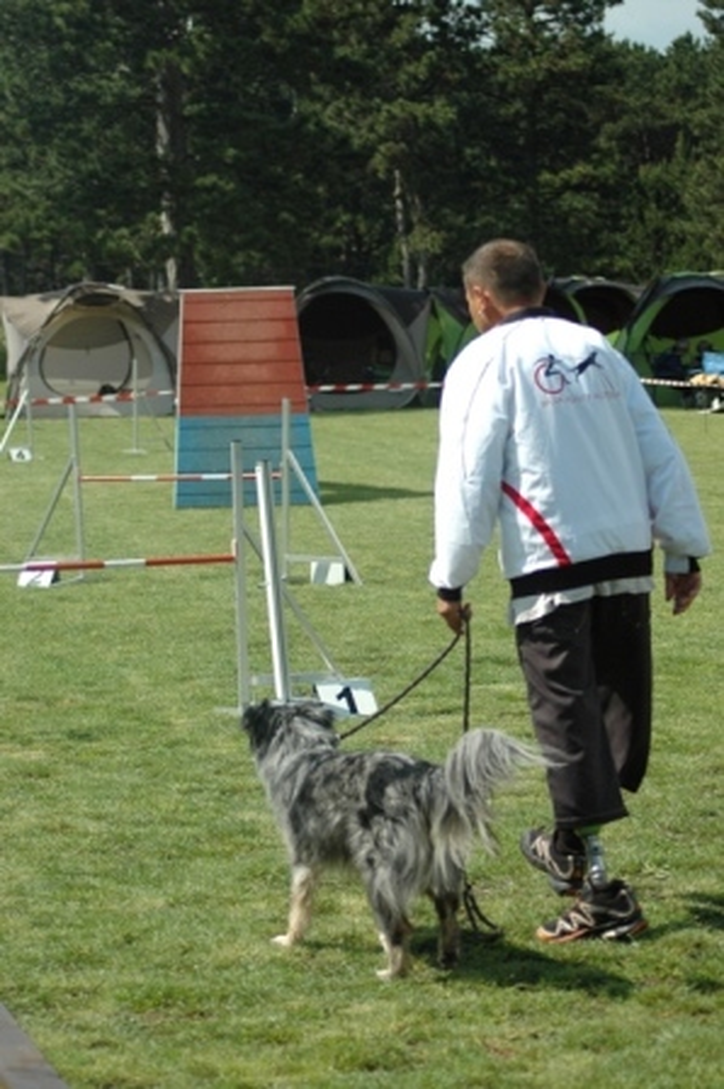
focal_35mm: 105
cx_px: 362
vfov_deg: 19.5
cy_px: 544
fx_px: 3172
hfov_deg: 13.0
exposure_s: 1/2000
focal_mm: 70
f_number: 5
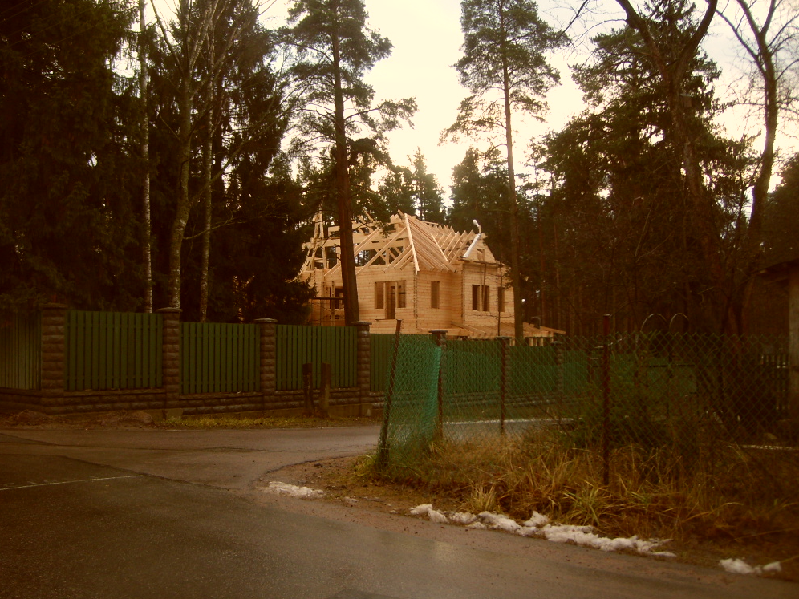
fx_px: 831
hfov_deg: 51.4
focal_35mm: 36
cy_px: 306
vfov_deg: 39.7
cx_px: 400
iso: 50
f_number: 2.8
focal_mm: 5.8
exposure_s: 1/109
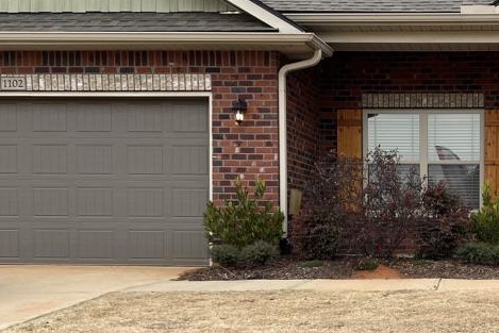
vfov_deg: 22.6
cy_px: 283
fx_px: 818
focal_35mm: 59
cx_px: 467
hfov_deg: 32.0
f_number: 1.6
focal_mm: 4.2
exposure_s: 1/587
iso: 32
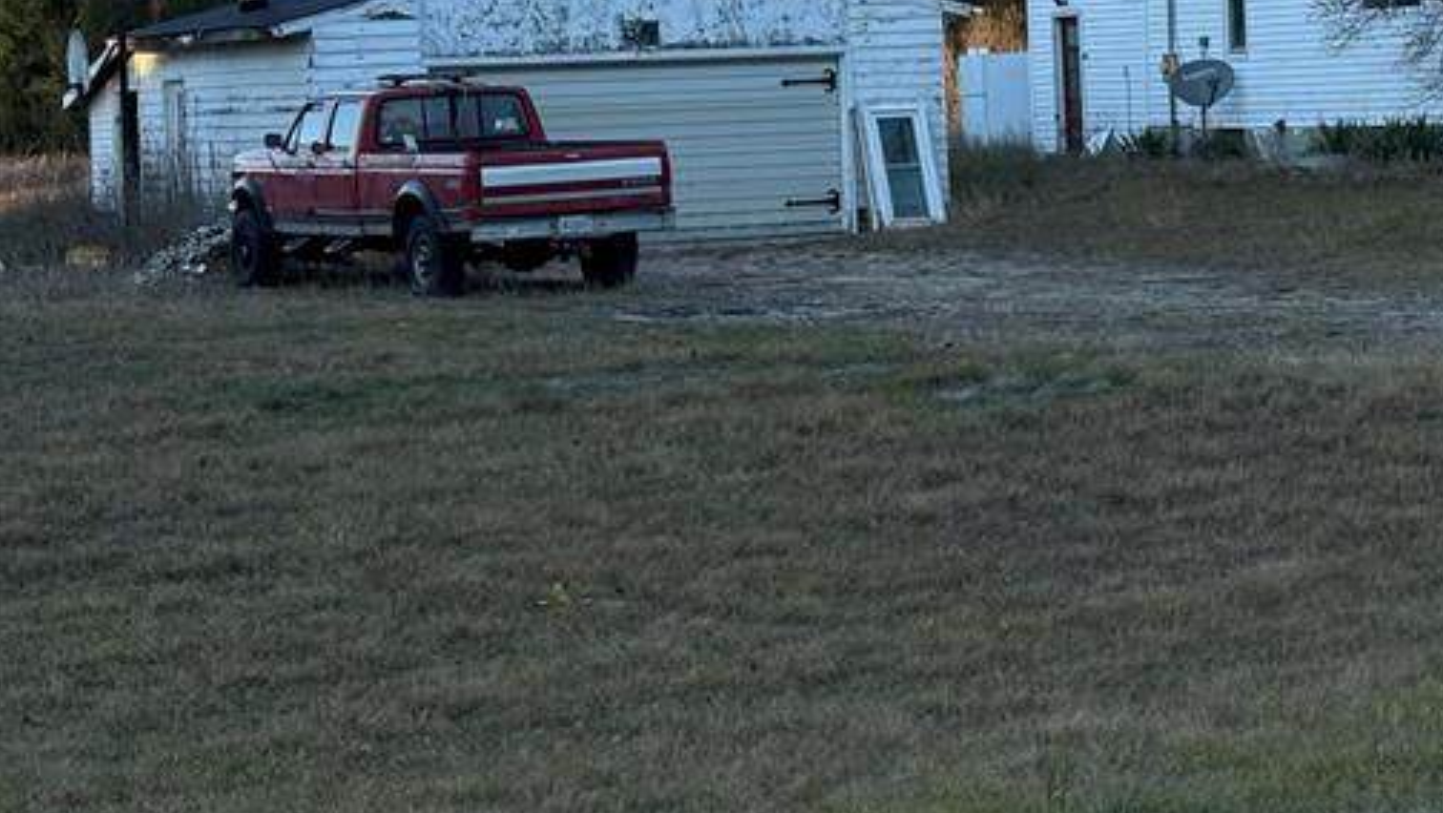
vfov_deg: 10.5
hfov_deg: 18.1
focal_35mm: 115
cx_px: 1463
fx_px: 4402
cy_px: -3
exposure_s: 1/884
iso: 32
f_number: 1.6
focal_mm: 5.96
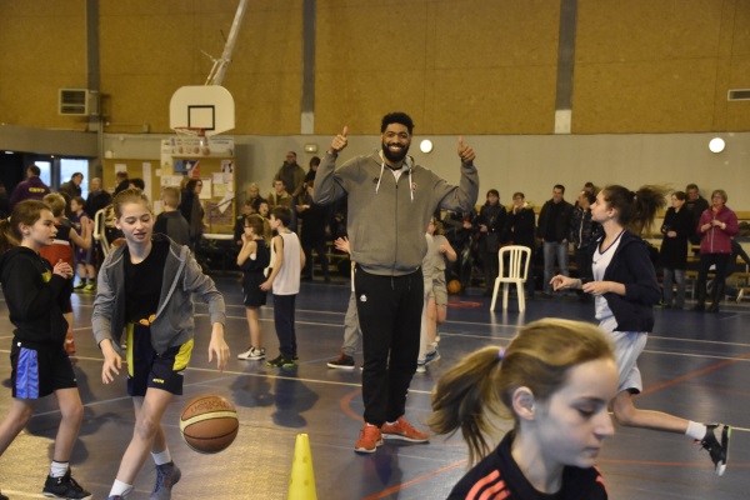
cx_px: 375
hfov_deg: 31.9
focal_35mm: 63
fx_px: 1312
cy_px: 250
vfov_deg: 21.6
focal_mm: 42
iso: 5000
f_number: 4.8
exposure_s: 1/800
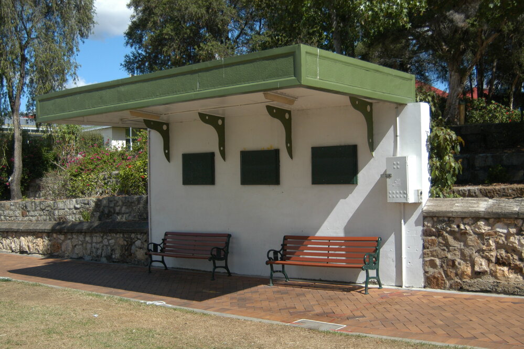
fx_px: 523
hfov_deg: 53.2
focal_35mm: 36
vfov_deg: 36.8
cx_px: 262
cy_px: 174
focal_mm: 24
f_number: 3.5
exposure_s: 1/2500
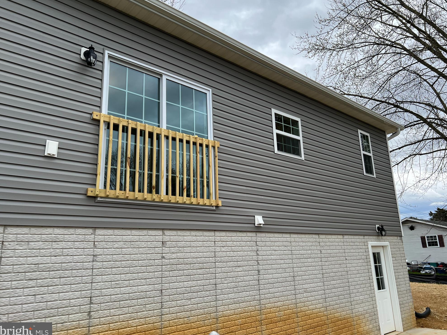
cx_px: 228
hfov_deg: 65.3
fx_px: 349
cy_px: 167
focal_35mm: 27
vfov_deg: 51.4
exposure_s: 1/1196
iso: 50
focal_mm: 5.7
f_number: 1.5
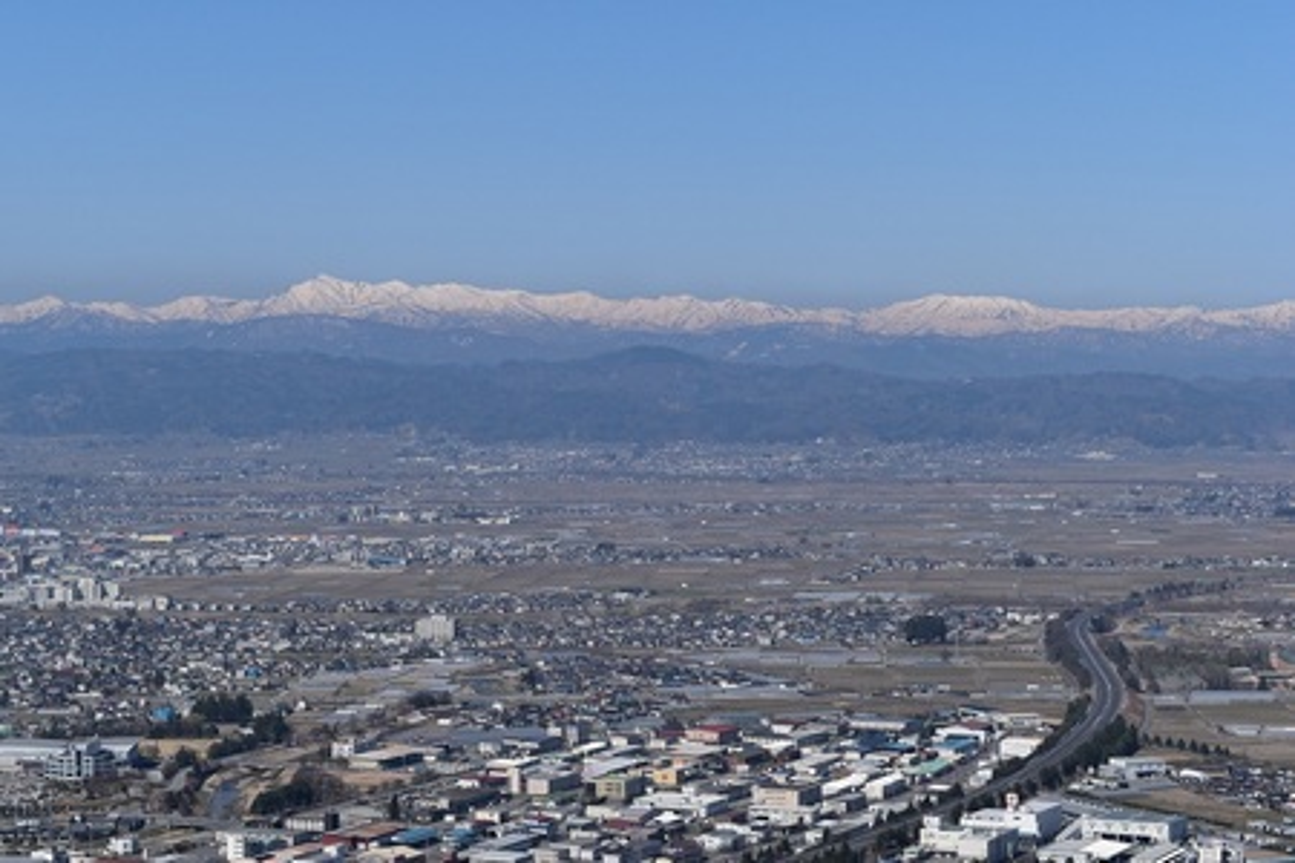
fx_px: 2967
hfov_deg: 24.6
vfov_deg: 16.6
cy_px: 432
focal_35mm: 82
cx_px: 648
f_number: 11
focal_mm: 55
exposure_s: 1/500
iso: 220
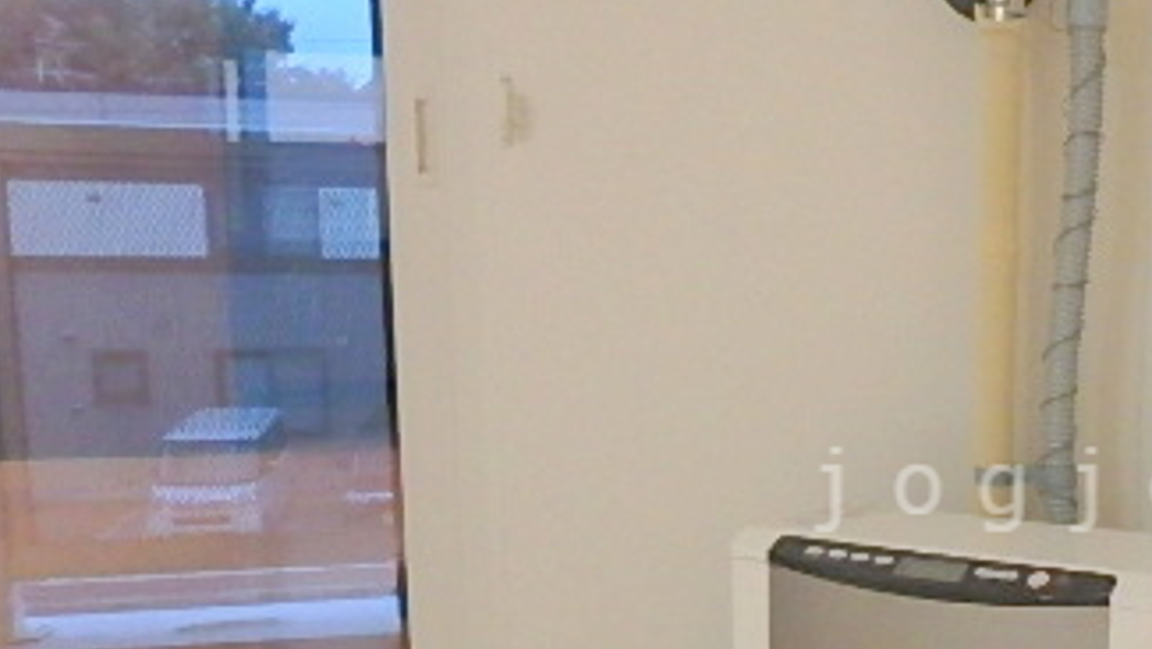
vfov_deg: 26.2
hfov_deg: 41.5
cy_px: 489
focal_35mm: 45
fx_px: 1375
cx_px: 1056
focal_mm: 3.7
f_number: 3.5
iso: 800
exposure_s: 1/15
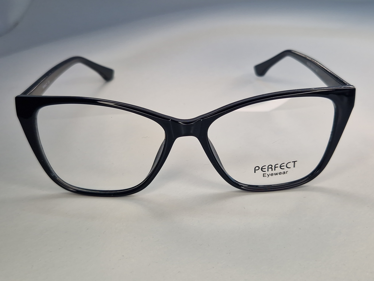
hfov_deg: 73.9
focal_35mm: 23
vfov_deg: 58.9
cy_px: 140
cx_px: 187
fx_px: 248
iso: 50
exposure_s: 1/171
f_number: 1.8
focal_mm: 5.4
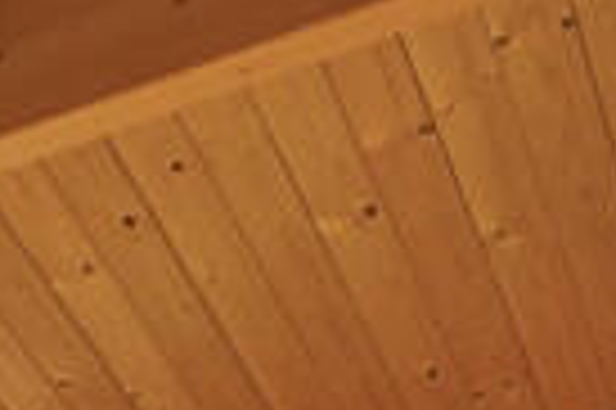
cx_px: 130
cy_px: 1349
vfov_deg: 9.3
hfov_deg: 19.3
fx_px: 1795
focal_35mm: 105
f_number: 8
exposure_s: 1/6
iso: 400
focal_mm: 14
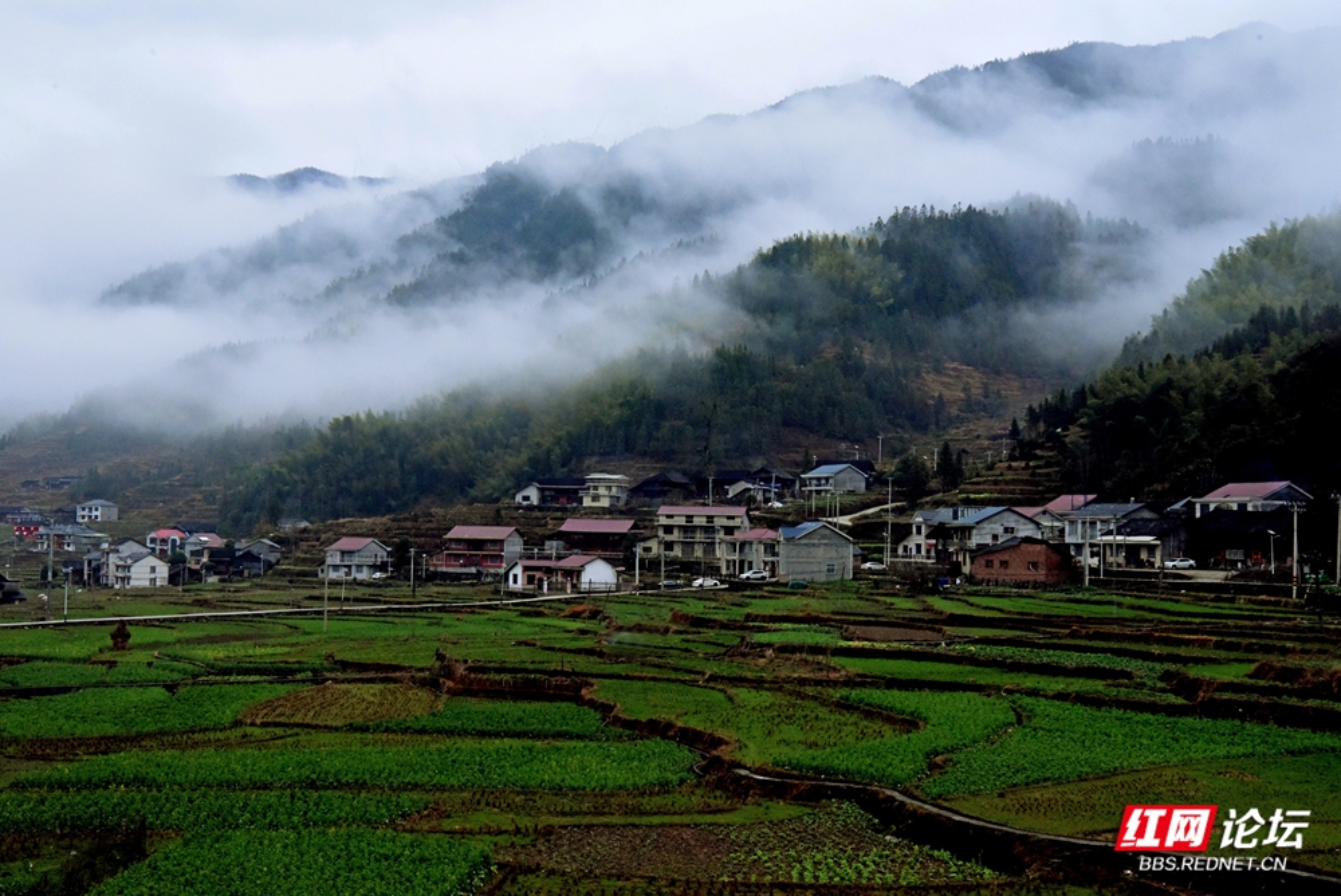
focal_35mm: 52
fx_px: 1938
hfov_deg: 38.2
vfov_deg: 26.0
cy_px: 448
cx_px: 670
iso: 10000
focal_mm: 52
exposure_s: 1/100
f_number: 16
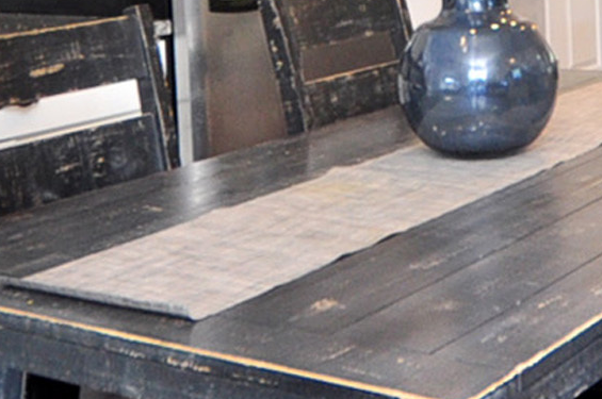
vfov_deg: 16.5
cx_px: 388
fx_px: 1286
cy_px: -149
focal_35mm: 77
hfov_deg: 26.2
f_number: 3.5
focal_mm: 10
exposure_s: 1/50
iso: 500
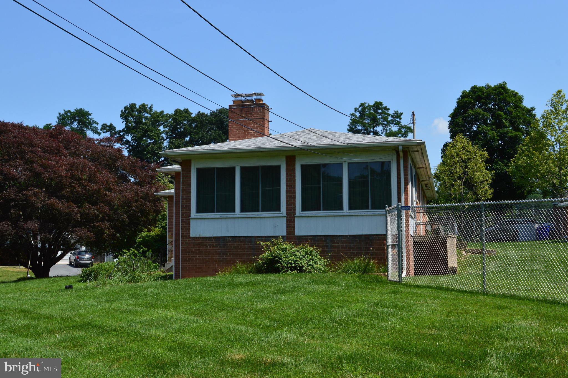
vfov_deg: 29.8
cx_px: 284
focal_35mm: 45
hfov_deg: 43.6
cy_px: 189
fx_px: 709
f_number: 11
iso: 400
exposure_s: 1/500
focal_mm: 30
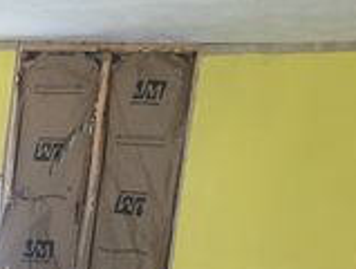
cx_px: -17
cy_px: 392
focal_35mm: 87
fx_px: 897
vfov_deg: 15.8
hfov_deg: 21.5
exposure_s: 1/121
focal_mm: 4.2
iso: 40
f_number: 1.6
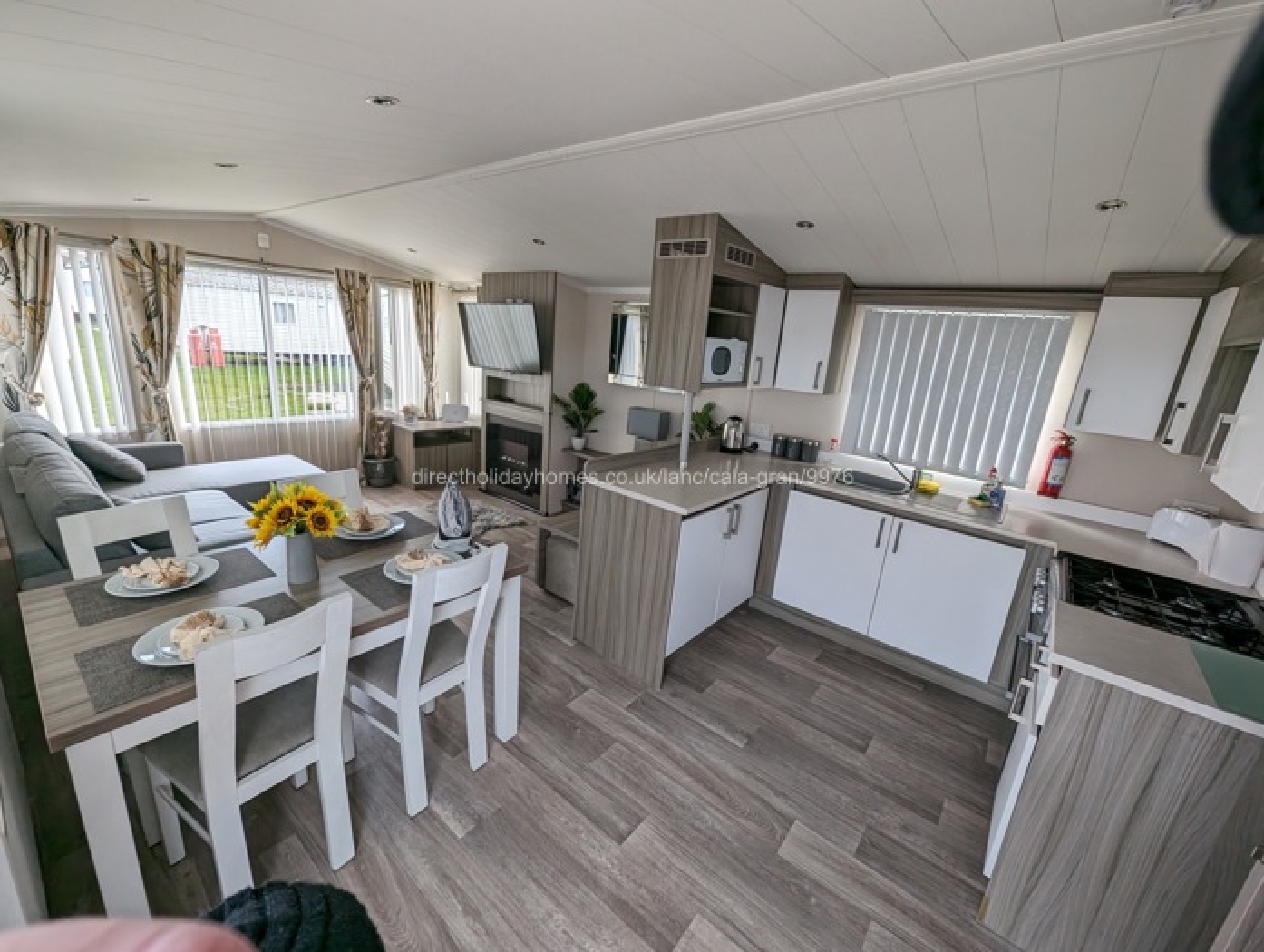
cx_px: 632
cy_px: 476
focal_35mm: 13
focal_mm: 1.95
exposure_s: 1/109
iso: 55
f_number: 2.2
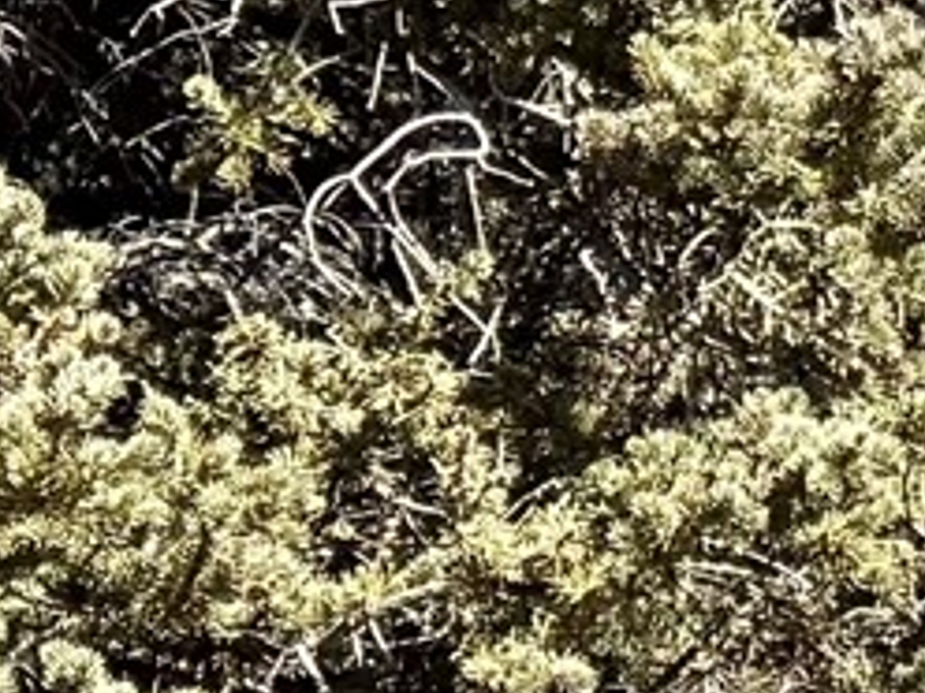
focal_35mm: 155
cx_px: 2700
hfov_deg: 9.9
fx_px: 4142
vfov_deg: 9.5
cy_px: 818
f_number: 1.78
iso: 80
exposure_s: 1/3597
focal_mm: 6.76
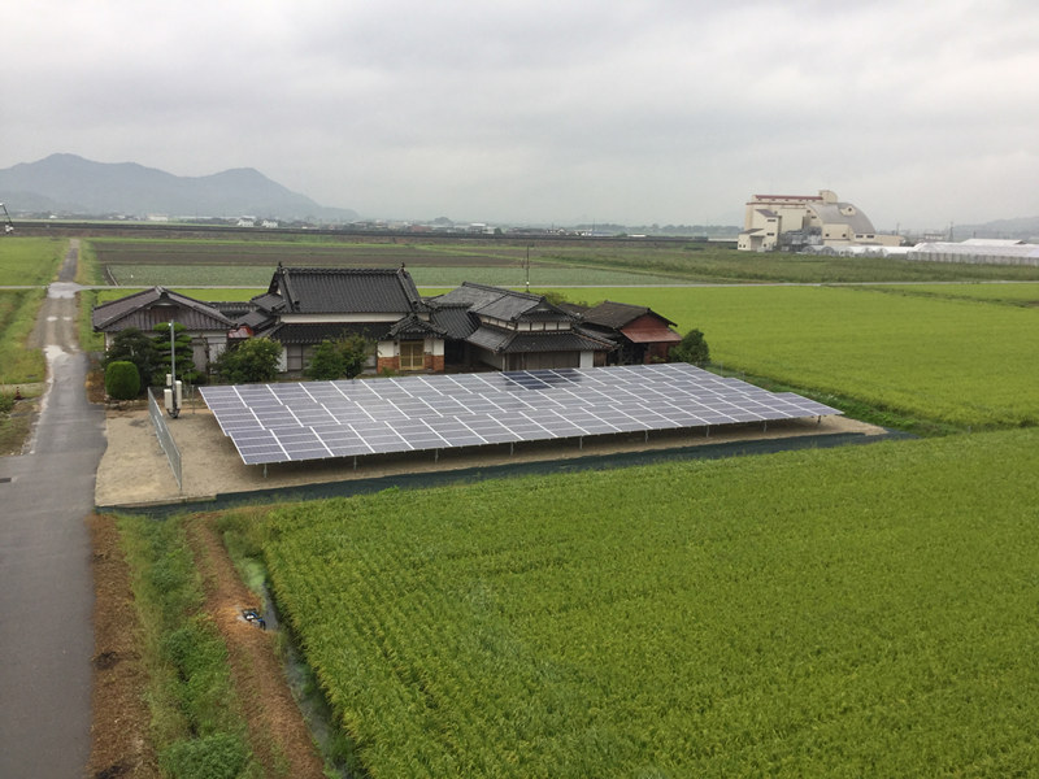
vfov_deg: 45.4
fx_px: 930
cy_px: 390
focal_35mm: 31
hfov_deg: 58.4
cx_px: 520
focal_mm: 3.3
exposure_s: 1/60
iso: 25
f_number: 2.4
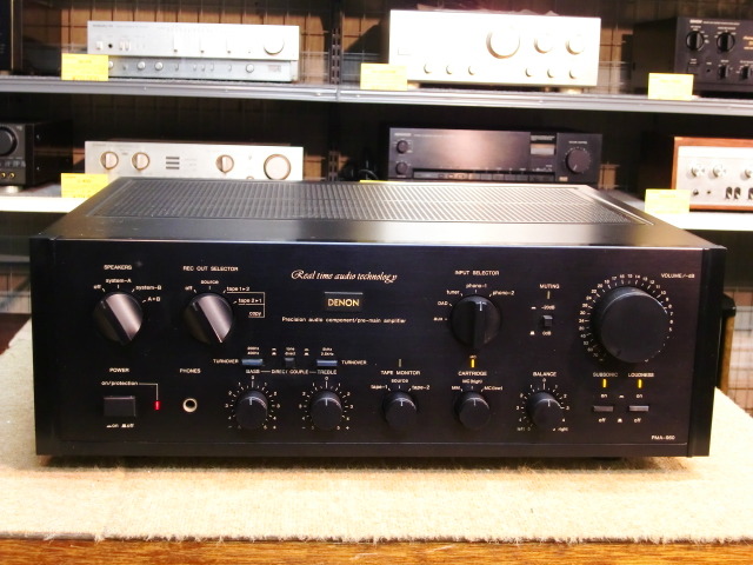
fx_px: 1196
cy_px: 282
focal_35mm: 55
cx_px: 376
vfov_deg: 26.6
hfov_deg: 34.9
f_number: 3.6
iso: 400
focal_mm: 9.8
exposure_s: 1/13
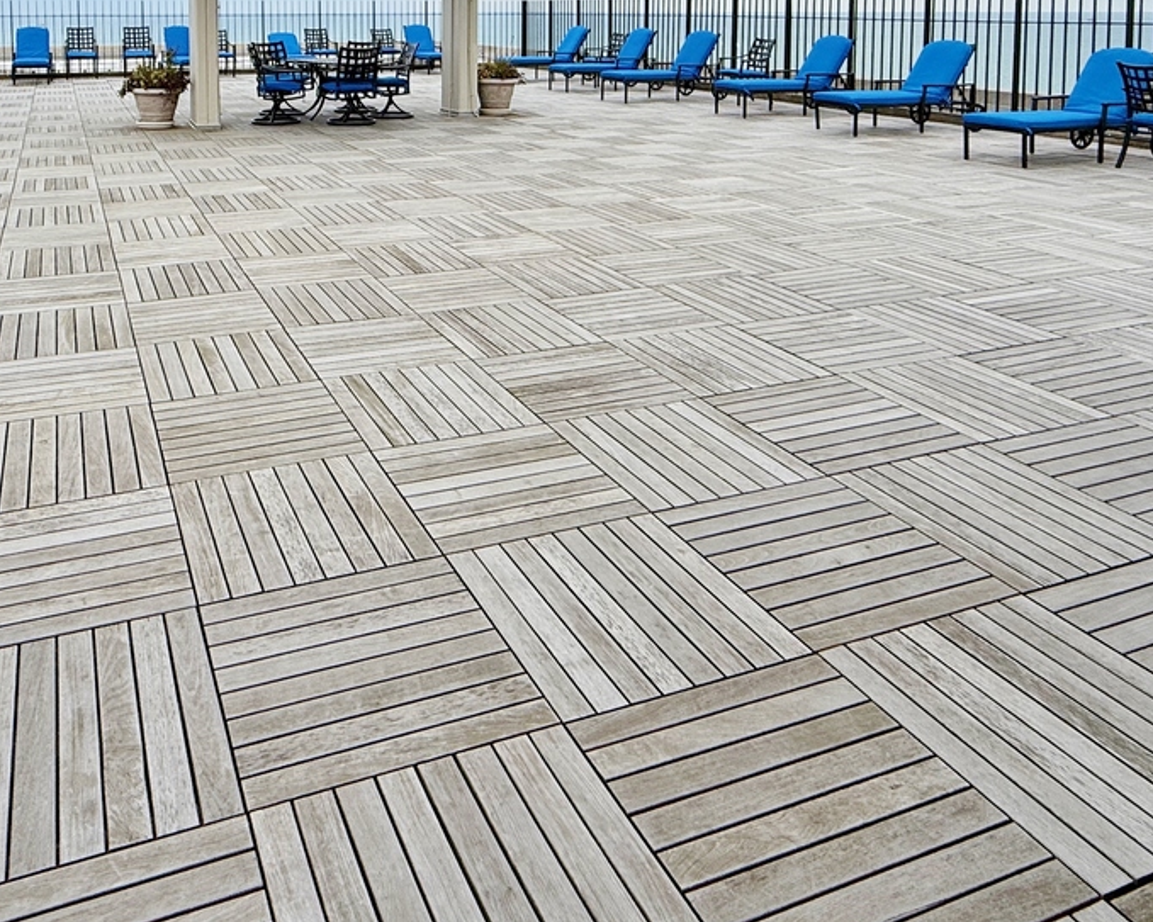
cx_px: 413
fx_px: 989
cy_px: 87
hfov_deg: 59.4
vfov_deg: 45.2
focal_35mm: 29
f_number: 2.2
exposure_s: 1/2024
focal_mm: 2.22
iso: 50
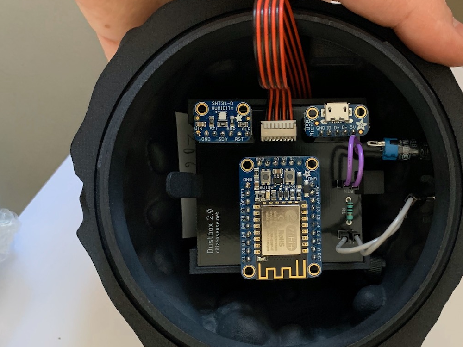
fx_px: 522
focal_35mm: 39
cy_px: 180
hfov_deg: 47.4
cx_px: 291
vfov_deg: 36.8
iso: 400
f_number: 1.8
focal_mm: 4.25
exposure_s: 1/38
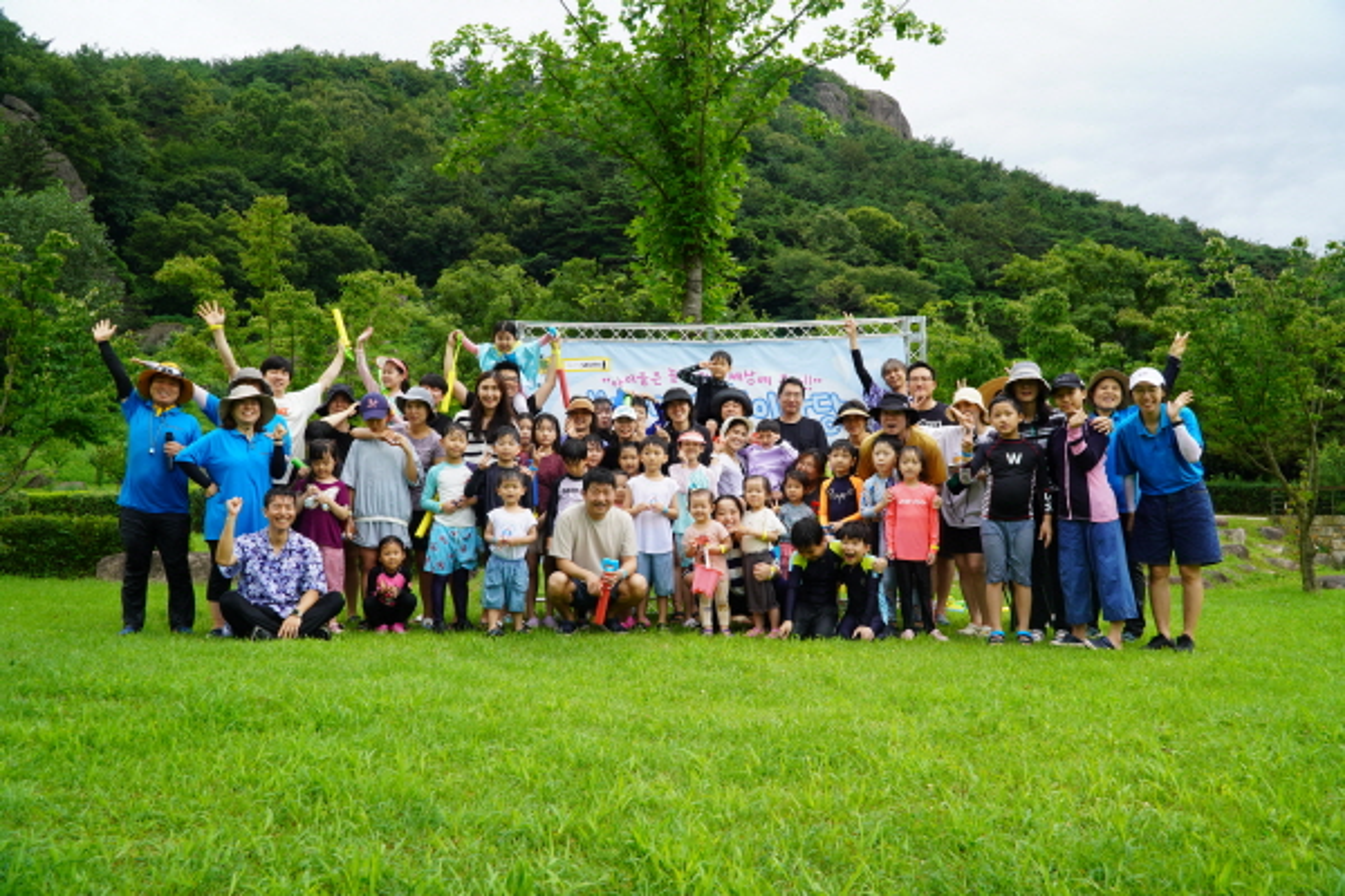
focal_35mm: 27
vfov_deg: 47.9
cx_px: 672
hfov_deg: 67.4
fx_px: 1009
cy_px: 448
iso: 100
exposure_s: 1/125
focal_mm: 18
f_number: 8
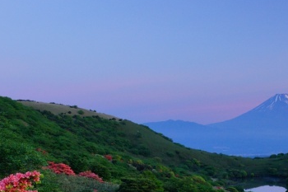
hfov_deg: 27.0
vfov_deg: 17.8
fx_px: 600
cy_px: 187
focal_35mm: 75
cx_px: 143
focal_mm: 35
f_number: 8
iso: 640
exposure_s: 1/8
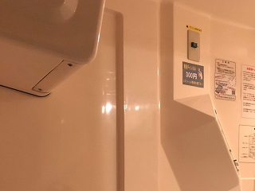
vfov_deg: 24.4
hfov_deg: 33.0
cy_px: 177
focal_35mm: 58
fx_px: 427
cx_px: 166
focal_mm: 3.99
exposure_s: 1/33
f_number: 1.8
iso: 640
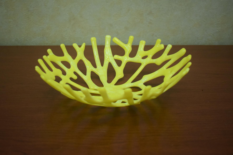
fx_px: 330
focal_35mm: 51
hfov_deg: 38.9
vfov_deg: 26.5
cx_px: 116
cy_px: 78
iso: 2200
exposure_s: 1/60
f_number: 4.5
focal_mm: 34
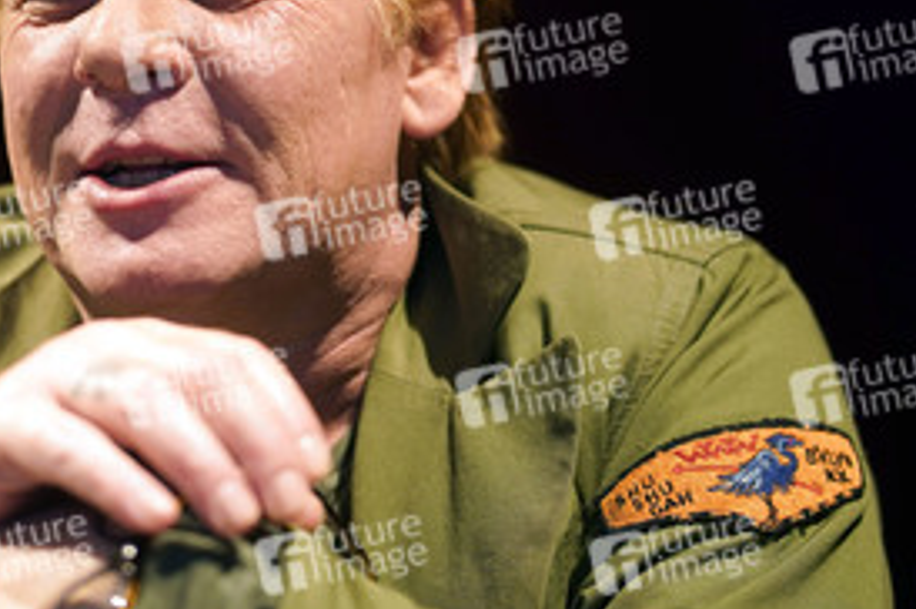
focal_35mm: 140
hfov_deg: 14.6
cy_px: 137
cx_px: 252
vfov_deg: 9.8
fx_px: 3558
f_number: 2.5
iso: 640
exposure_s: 1/200
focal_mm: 85
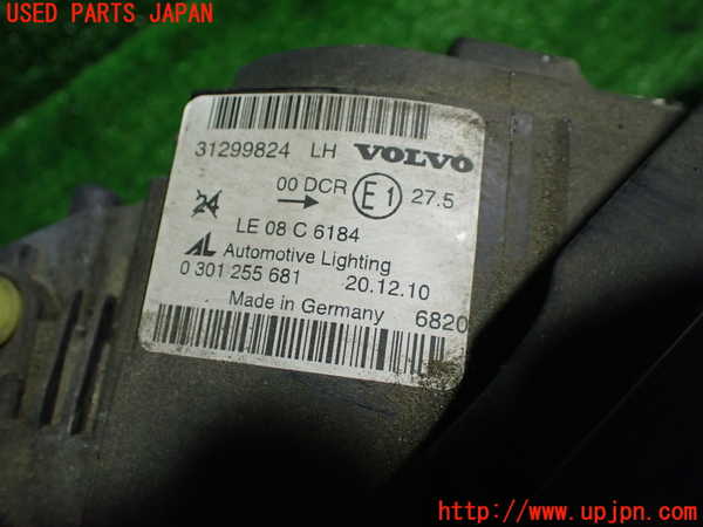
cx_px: 352
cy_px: 264
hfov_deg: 60.0
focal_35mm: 30
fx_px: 609
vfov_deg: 46.8
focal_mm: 5.4
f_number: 2.3
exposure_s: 1/125
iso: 500
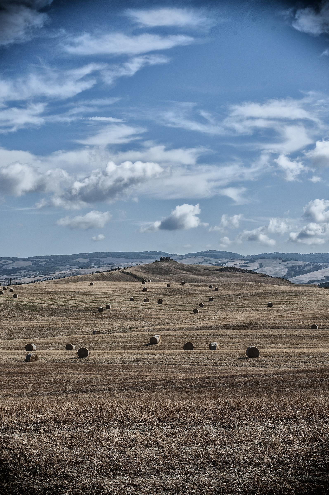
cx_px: 164
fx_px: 783
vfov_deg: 35.1
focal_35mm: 57
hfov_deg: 23.7
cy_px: 248
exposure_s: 1/400
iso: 200
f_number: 10
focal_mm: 38
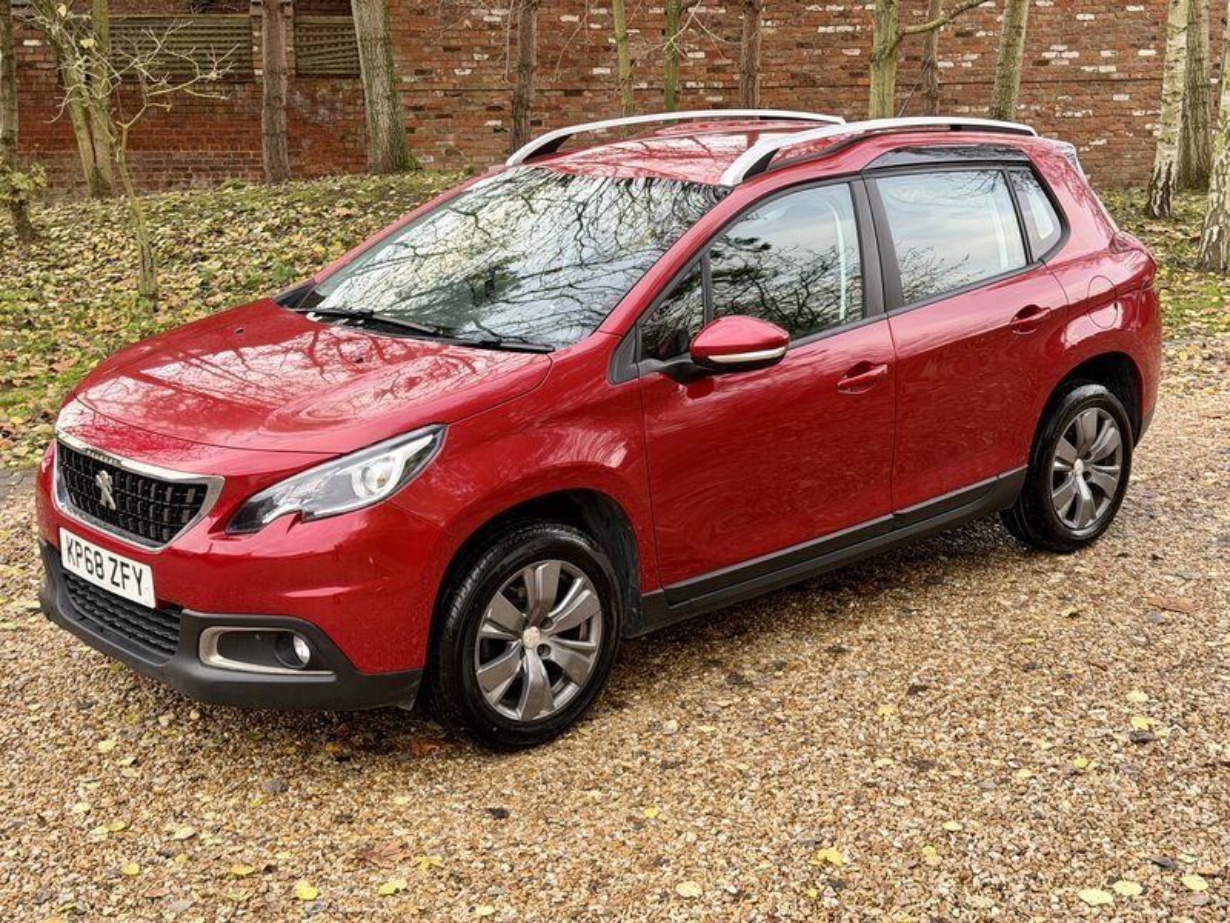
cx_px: 615
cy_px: 462
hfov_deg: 39.7
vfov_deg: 30.3
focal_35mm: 48
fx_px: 1706
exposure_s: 1/191
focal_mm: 6.76
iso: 64
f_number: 1.78
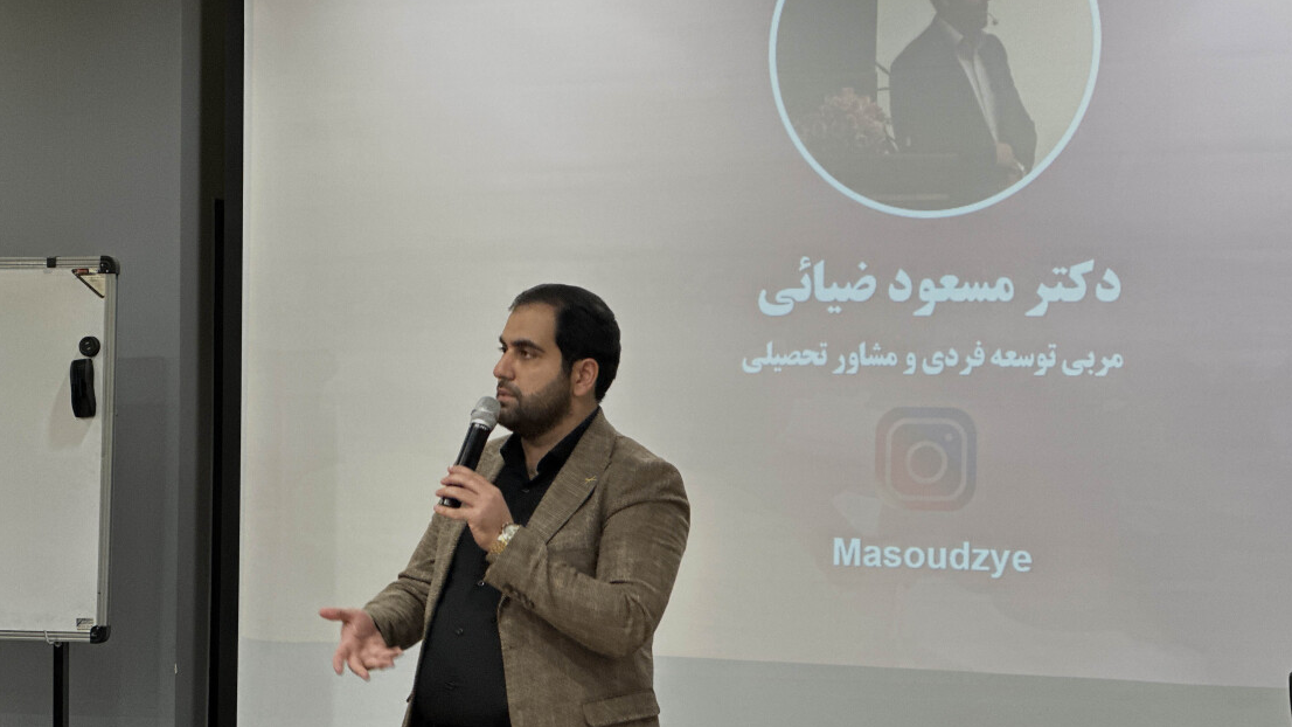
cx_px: 651
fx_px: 2912
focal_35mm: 85
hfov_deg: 25.0
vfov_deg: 14.2
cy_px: 364
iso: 200
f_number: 2.8
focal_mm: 9
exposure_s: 1/33
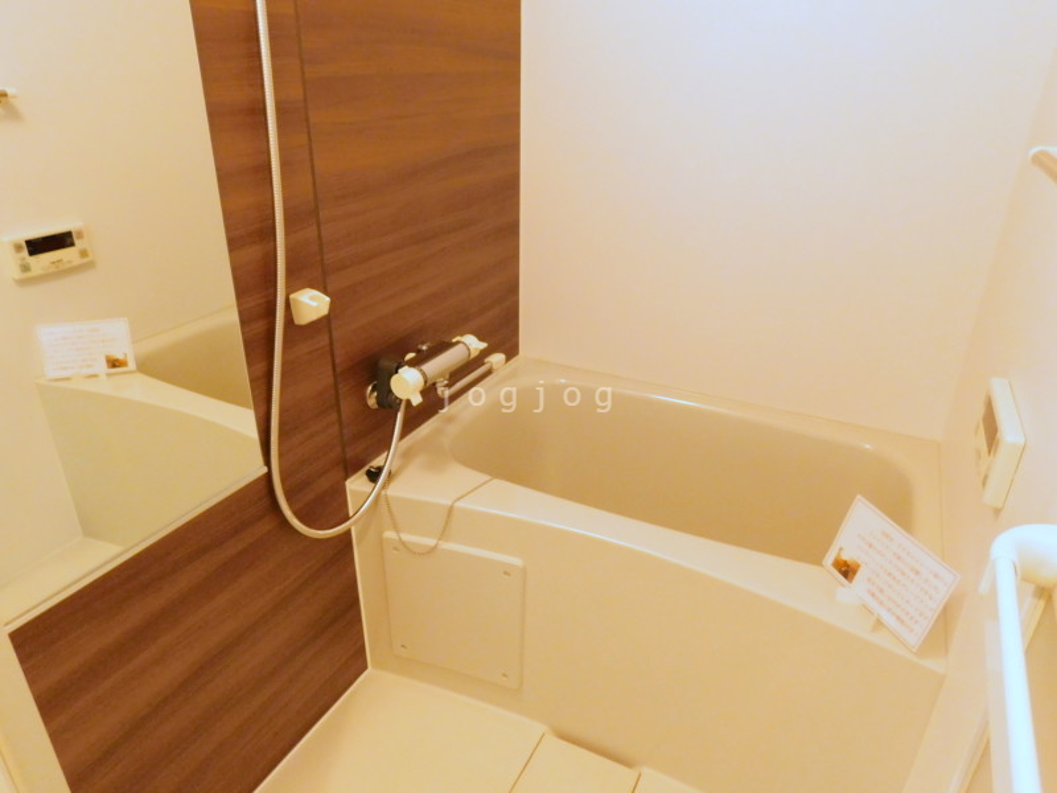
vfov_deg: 58.9
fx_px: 702
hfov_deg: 73.9
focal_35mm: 23
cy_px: 396
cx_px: 528
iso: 400
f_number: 3
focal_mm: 4
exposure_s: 1/13
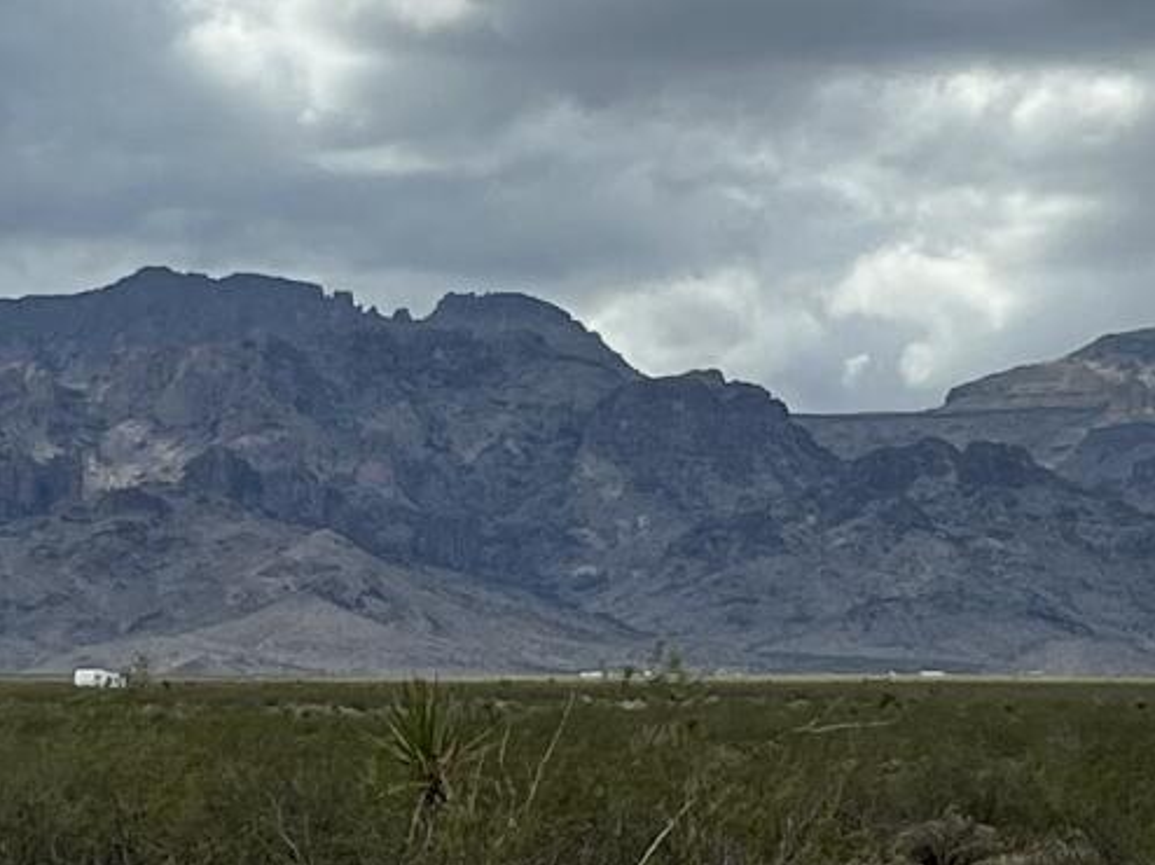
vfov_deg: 9.4
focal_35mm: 158
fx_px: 5269
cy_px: 456
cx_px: 1073
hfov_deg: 12.4
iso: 50
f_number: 1.6
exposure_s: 1/7353
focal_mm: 5.1
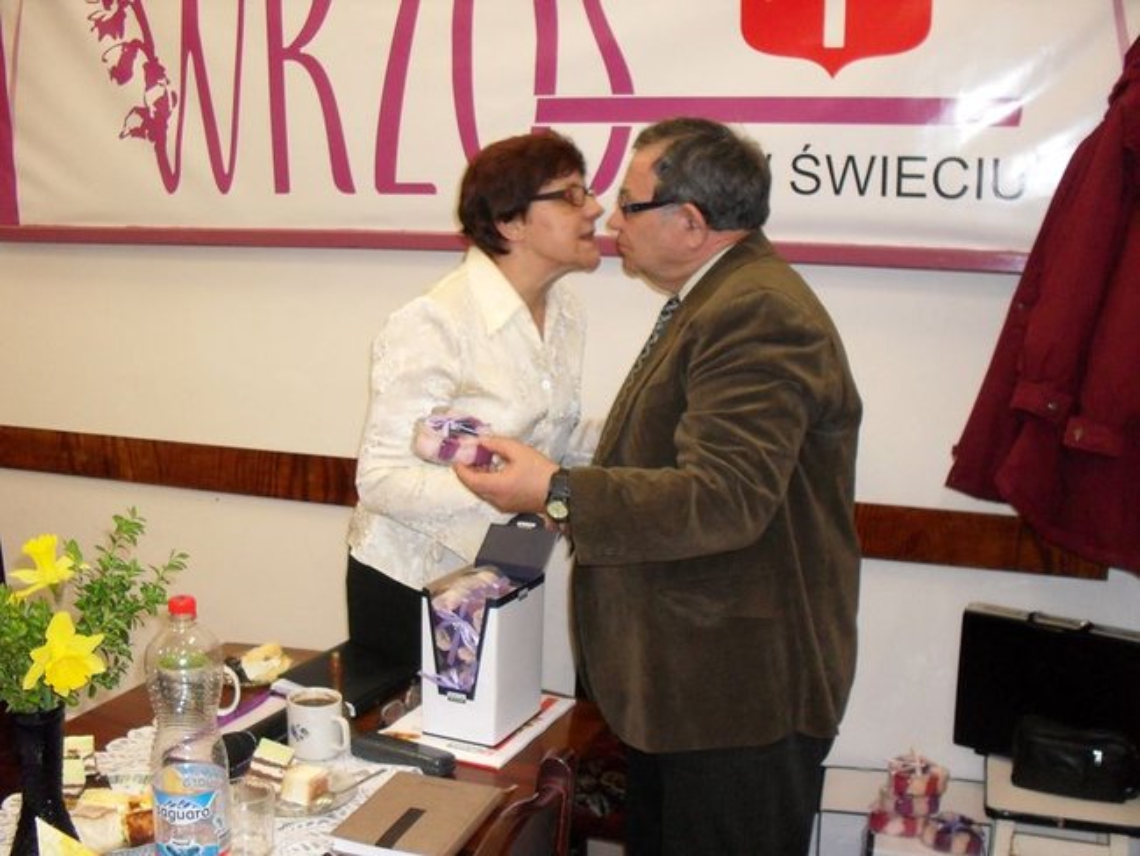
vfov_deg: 37.7
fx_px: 1252
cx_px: 570
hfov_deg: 49.0
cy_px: 428
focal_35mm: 38
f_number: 2.8
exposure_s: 1/45
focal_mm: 6.3
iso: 200
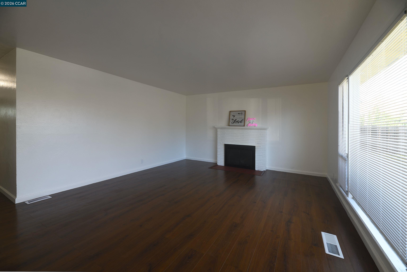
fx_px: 158
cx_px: 204
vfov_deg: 81.2
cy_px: 136
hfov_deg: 104.3
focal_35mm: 14
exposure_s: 1/25
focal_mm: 14
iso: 320
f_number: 8
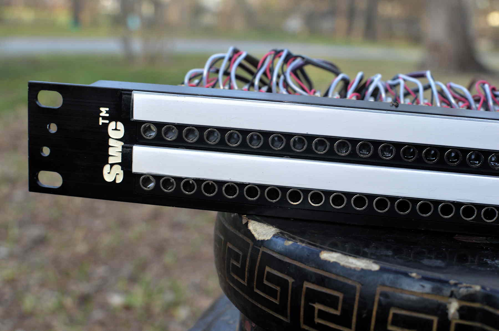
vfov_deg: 25.7
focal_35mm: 52
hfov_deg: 37.9
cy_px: 166
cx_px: 250
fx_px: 727
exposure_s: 1/60
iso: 400
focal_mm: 35
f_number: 7.1
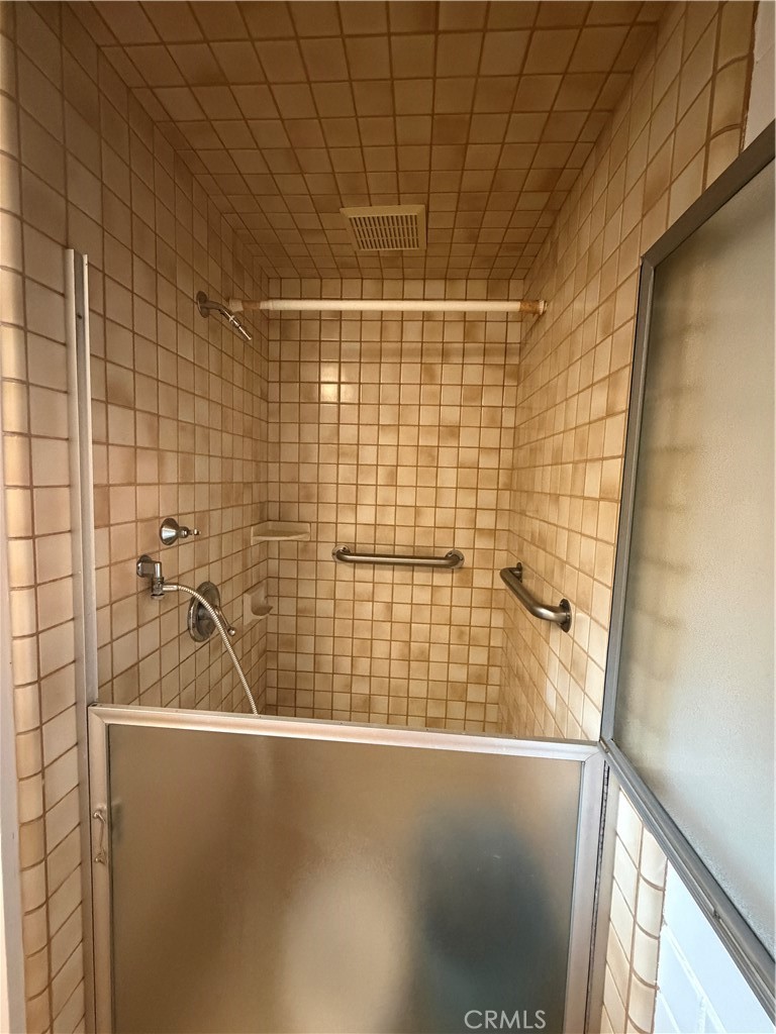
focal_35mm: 14
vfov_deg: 102.1
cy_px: 517
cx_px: 388
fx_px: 418
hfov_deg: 85.7
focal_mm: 2.22
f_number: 2.2
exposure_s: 1/60
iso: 1250
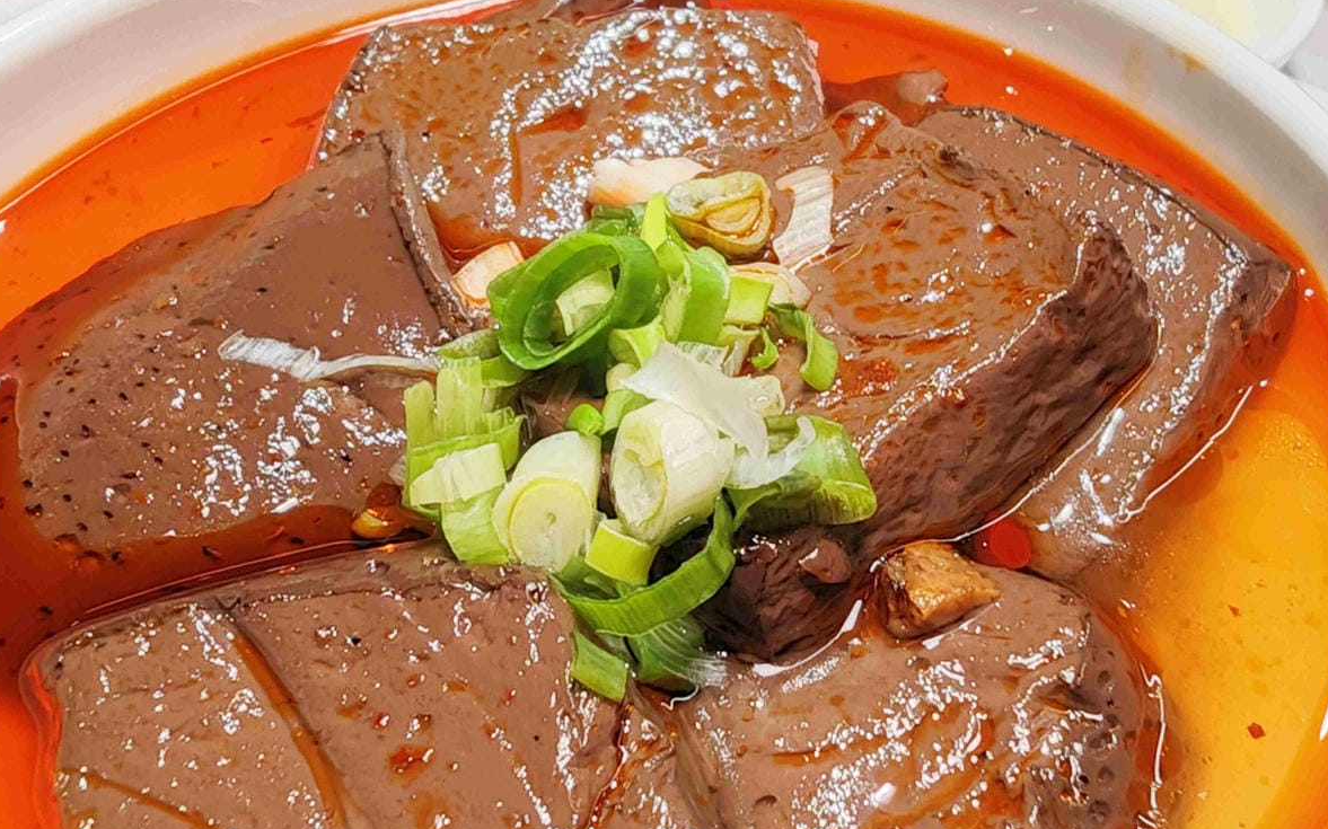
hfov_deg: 49.3
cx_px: 661
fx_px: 1447
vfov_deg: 32.0
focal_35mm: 40
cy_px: 374
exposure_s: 1/60
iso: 125
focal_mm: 2.03
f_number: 1.8
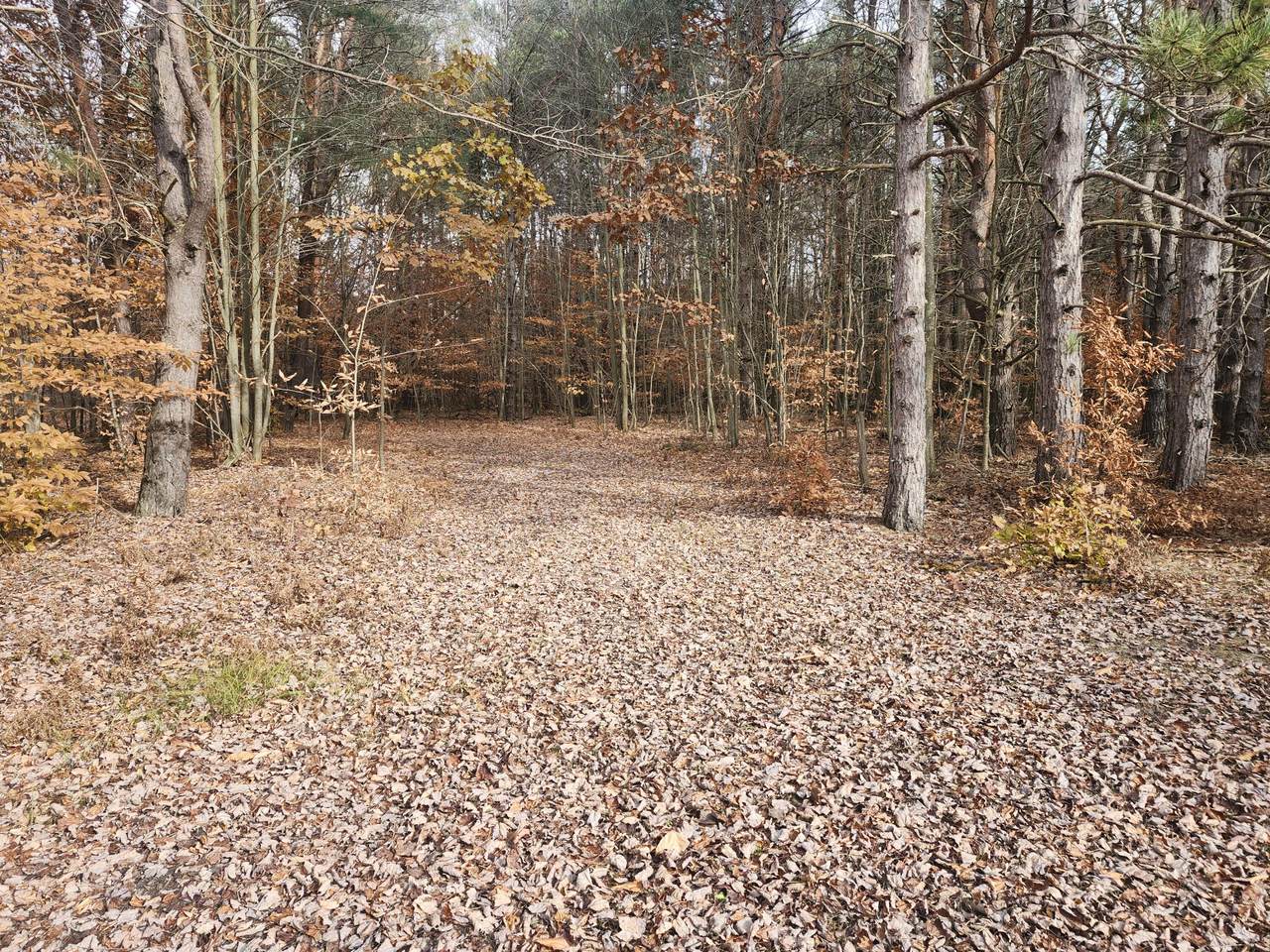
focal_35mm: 23
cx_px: 635
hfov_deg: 73.9
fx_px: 844
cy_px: 476
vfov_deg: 58.9
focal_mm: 5.54
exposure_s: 1/204
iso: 25
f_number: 1.8
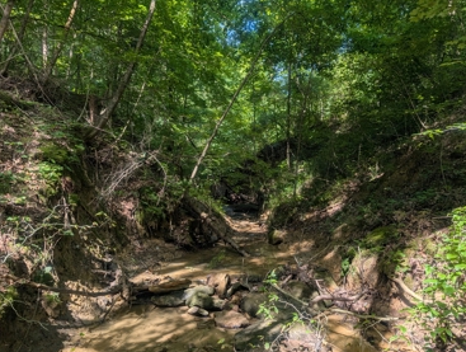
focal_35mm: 26
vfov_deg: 53.2
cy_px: 180
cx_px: 249
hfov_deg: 67.1
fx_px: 351
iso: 21
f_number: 1.68
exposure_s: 1/822
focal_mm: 6.9
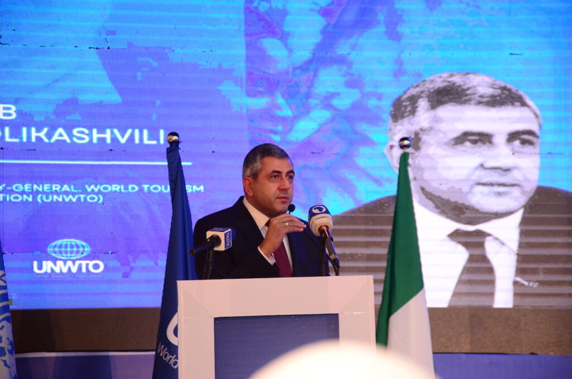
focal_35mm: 158
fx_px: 2497
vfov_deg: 8.7
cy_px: 190
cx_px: 286
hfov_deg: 13.1
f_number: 6.3
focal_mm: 105
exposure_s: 1/200
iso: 1600
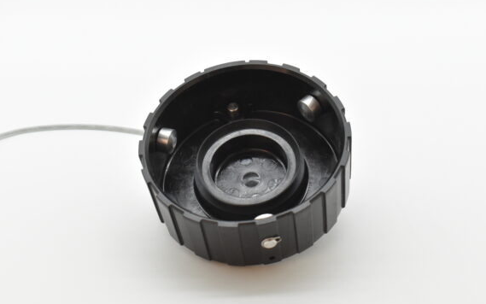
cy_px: 152
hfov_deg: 28.4
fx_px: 961
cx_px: 255
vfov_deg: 18.0
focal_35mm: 73
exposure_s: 1/800
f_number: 8
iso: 1600
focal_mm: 45
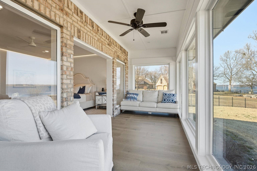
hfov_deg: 96.7
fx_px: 114
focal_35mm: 16
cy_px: 86
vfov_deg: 73.7
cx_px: 128
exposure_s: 1/1000
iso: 160
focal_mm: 16
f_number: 8
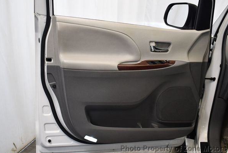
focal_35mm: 39
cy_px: 73
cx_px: 116
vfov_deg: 34.3
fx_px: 247
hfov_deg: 49.5
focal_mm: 18
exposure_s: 1/125
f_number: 3.5
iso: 1100
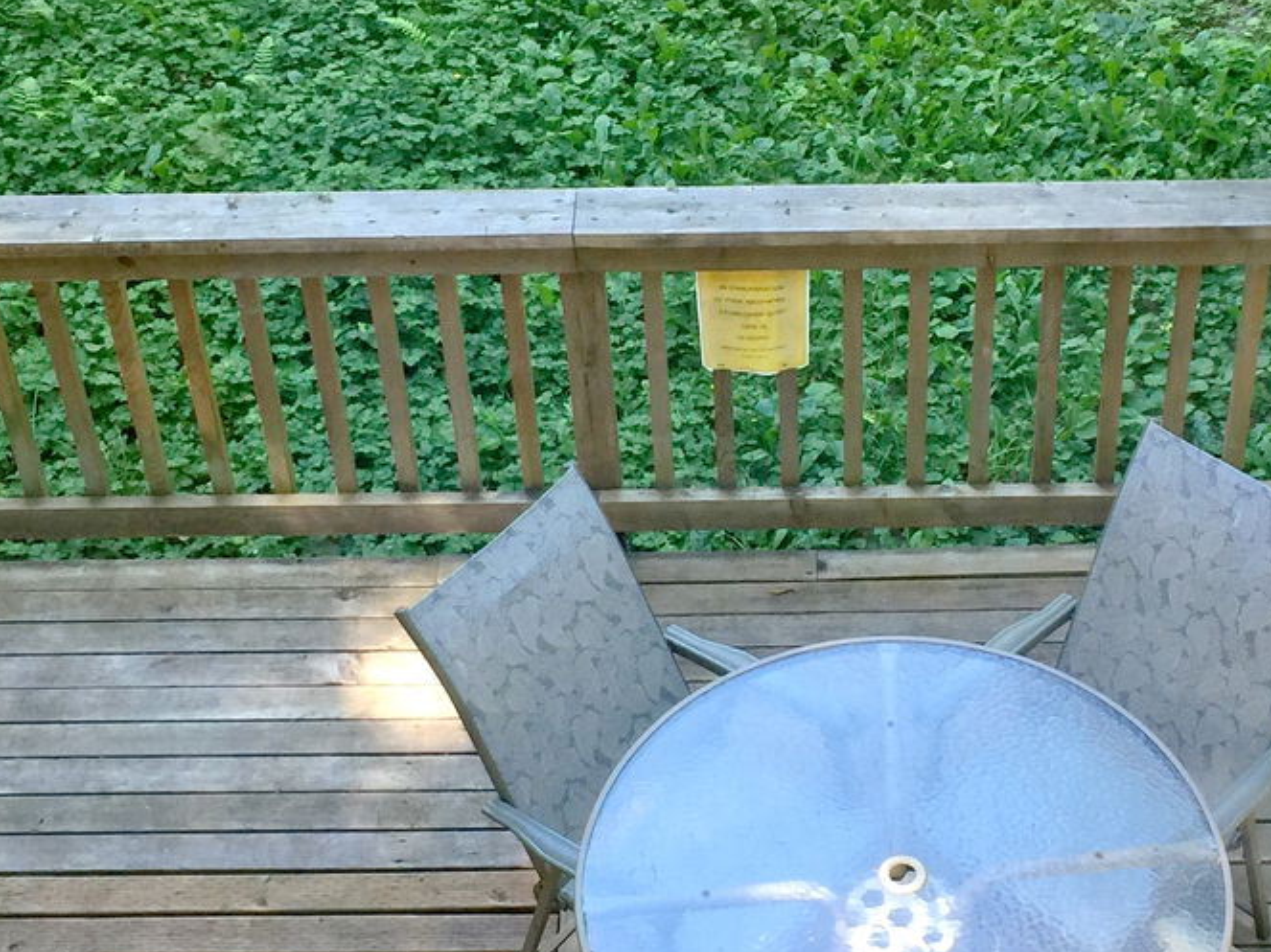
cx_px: 728
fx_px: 2570
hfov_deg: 27.7
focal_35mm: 70
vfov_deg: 21.0
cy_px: 425
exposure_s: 1/40
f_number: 2.2
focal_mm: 4.15
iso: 40
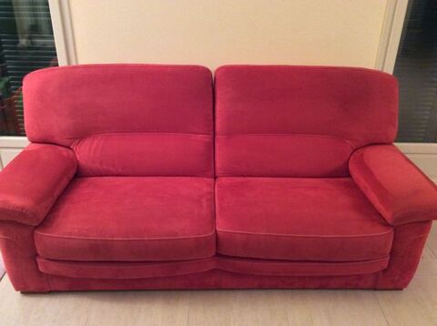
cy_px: 163
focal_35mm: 32
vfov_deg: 44.0
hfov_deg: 56.9
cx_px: 218
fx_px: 403
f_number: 2.4
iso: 400
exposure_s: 1/17
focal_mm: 3.3
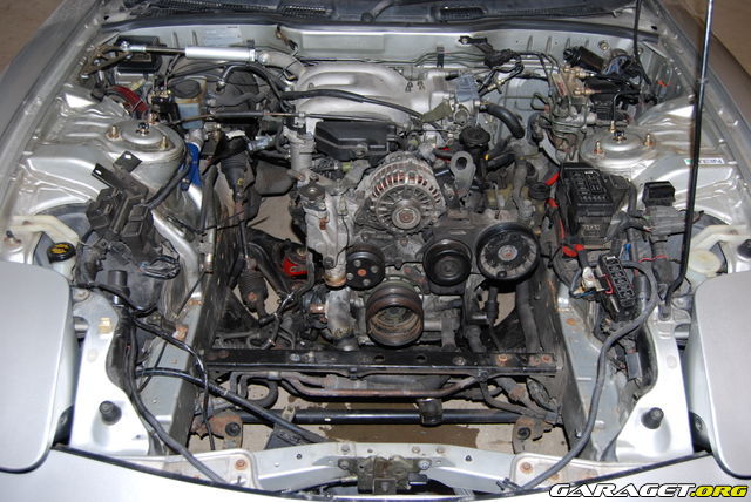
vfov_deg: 38.4
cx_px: 376
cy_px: 251
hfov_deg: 55.1
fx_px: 720
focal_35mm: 34
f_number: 5
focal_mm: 23
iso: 100
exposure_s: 1/25
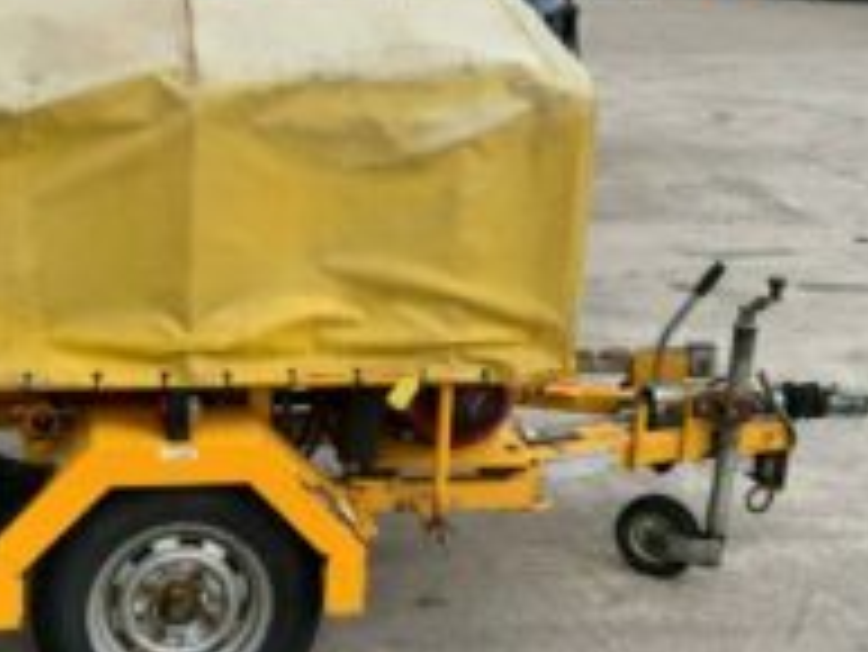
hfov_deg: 35.2
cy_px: 256
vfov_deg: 27.0
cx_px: 288
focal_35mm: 54
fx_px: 1355
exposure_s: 1/1342
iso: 16
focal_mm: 3
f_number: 1.8
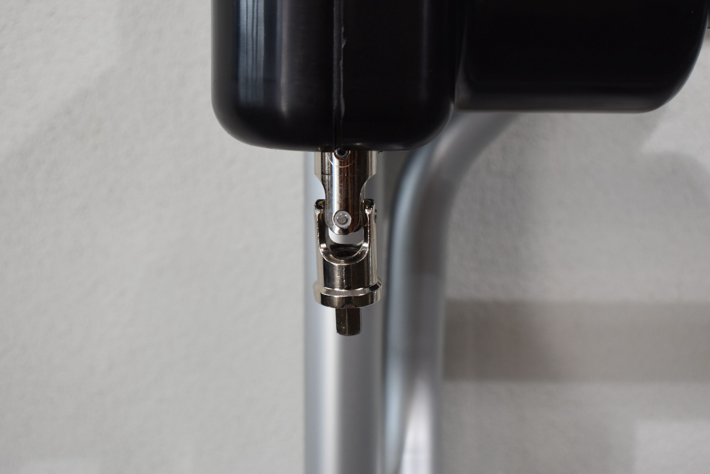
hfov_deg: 38.9
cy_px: 237
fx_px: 1006
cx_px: 355
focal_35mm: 51
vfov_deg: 26.5
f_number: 5.6
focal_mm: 34
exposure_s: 1/125
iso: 400
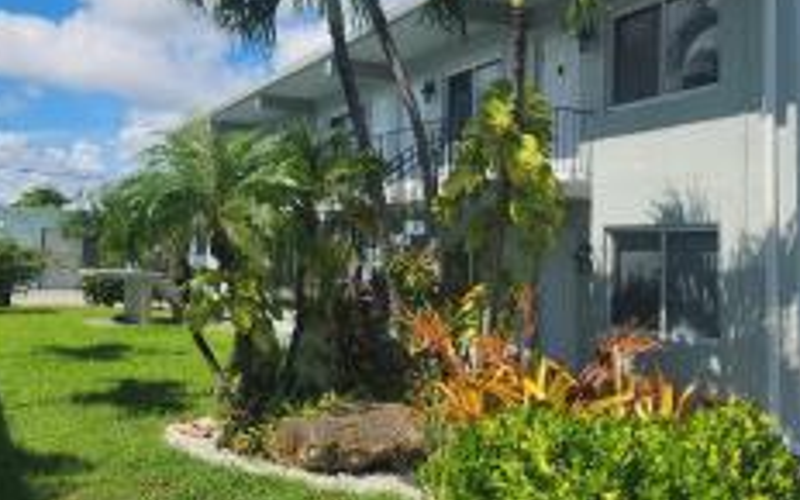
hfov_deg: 47.2
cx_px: 386
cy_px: 193
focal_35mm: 42
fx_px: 916
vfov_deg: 30.4
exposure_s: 1/2650
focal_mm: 5.4
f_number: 1.8
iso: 20
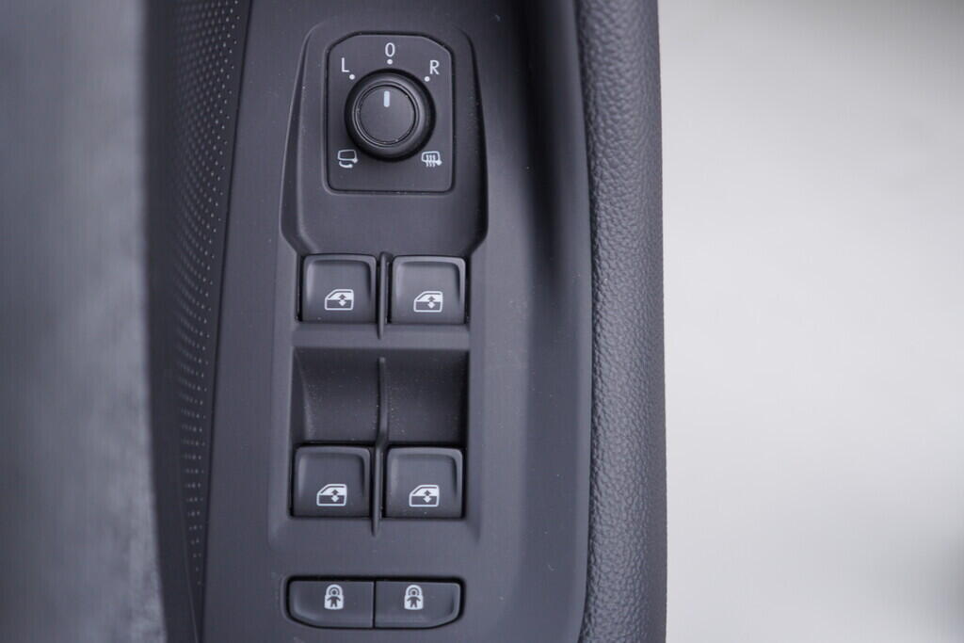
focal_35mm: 36
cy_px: 322
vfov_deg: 36.9
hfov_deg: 53.1
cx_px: 482
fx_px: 964
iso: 160
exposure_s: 1/40
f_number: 2.8
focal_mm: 24
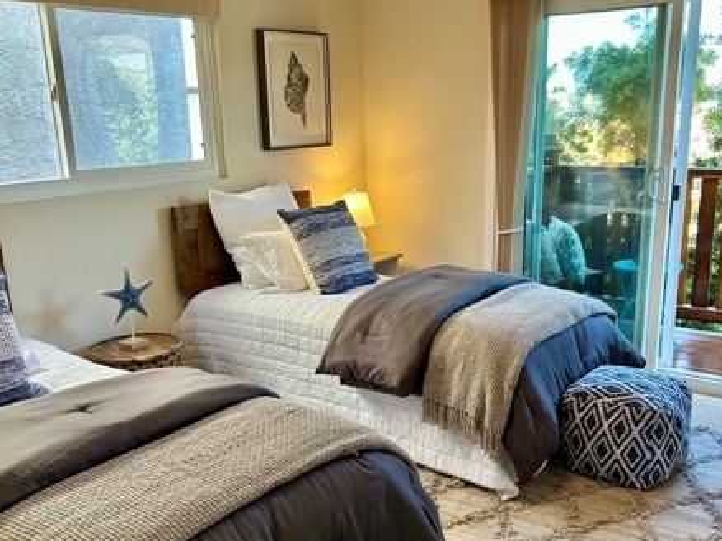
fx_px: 792
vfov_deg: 37.4
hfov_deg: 49.0
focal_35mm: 38
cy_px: 341
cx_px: 382
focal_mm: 5.7
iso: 64
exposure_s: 1/120
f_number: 1.5
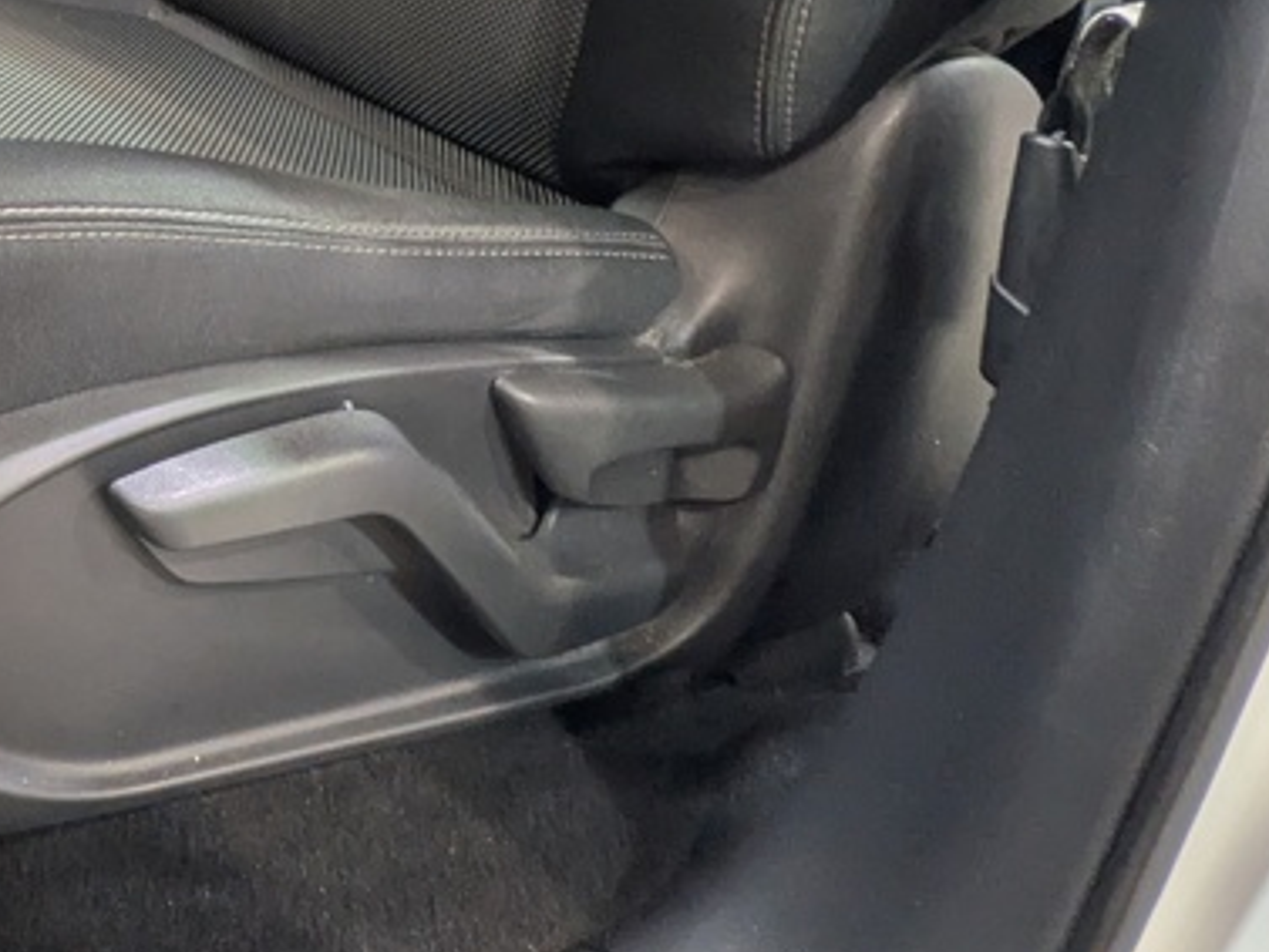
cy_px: -239
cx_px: -377
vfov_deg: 30.8
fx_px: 1393
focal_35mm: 38
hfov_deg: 34.6
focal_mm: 1.83
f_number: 2.2
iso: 68
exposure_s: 1/24
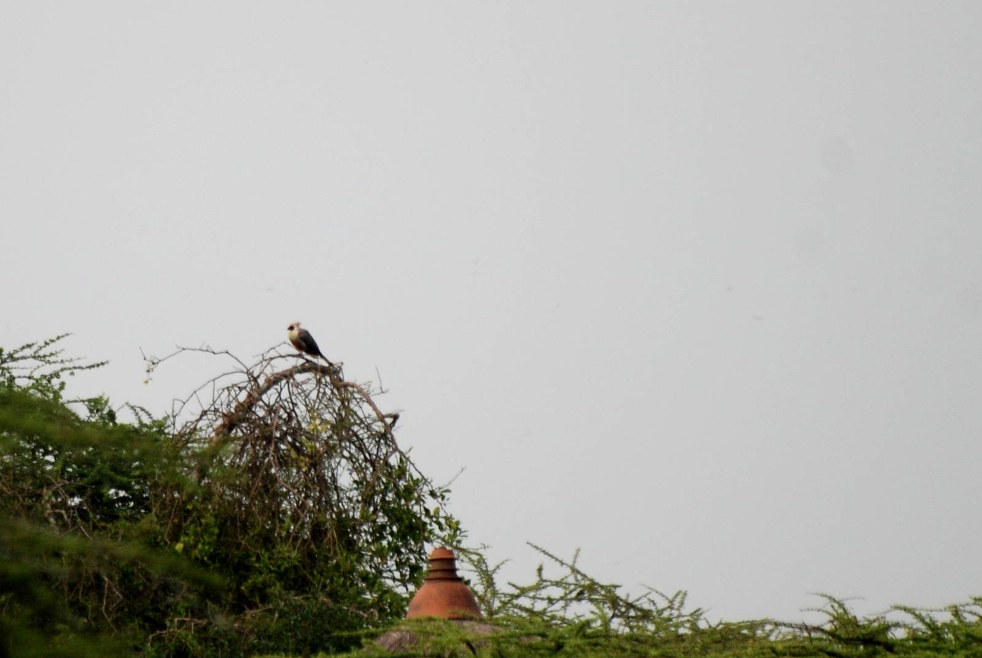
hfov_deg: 4.6
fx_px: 12292
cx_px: 491
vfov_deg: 3.1
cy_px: 329
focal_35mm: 450
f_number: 5.6
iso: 360
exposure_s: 1/500
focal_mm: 300
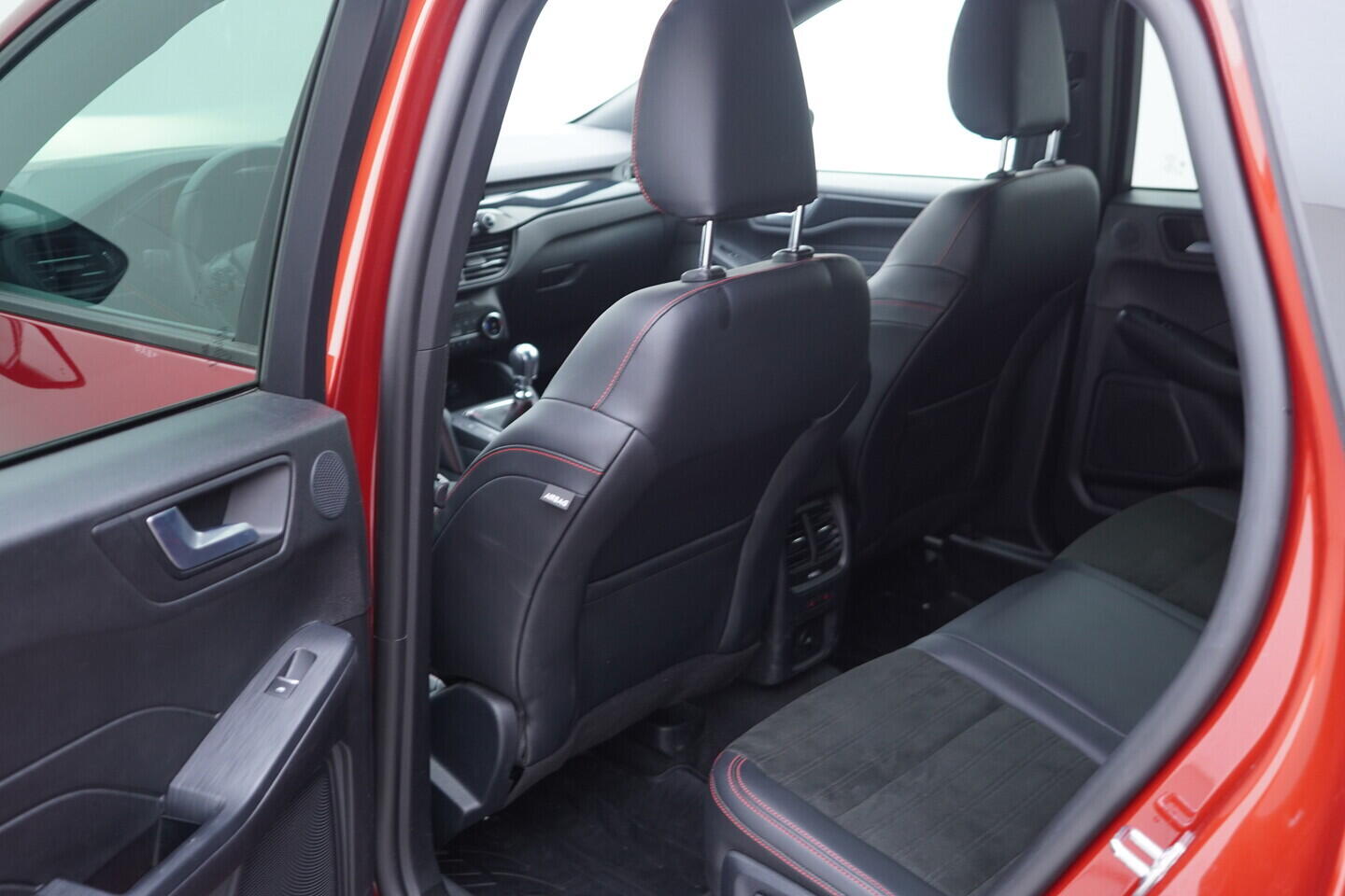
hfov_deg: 53.1
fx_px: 1345
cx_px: 672
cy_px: 448
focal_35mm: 36
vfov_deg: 36.9
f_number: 2.8
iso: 400
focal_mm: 24
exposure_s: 1/40
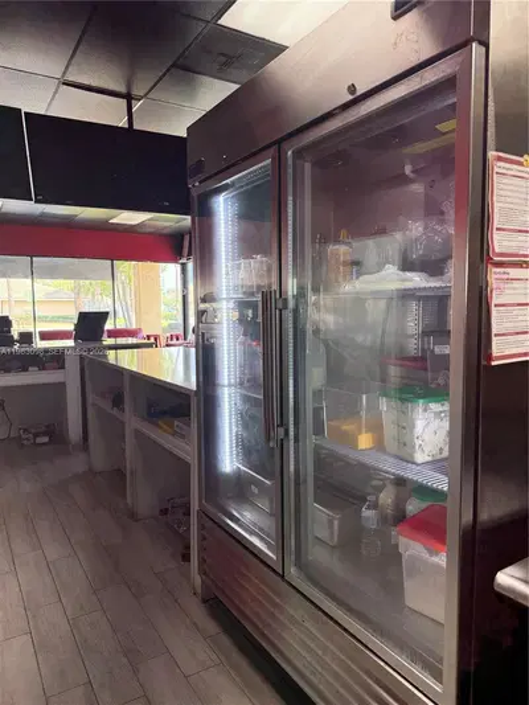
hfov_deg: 56.8
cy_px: 352
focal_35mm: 24
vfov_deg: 71.6
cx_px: 264
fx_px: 489
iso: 200
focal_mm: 6.76
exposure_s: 1/162
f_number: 1.78
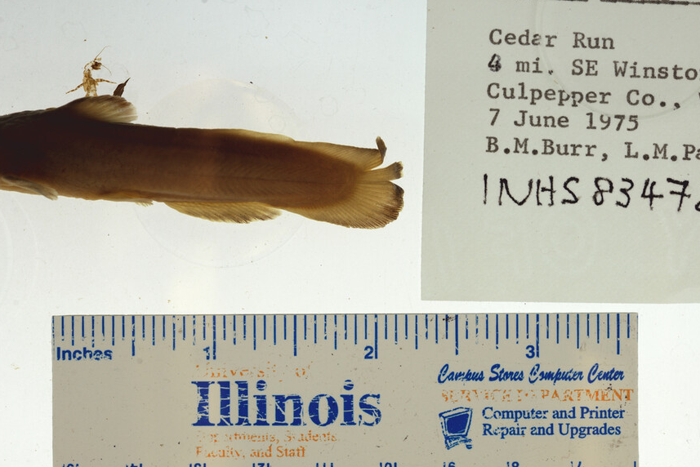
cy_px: 234
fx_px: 1634
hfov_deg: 24.2
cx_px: 383
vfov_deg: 16.3
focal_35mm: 84
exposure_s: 1/200
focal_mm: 60
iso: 100
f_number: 10
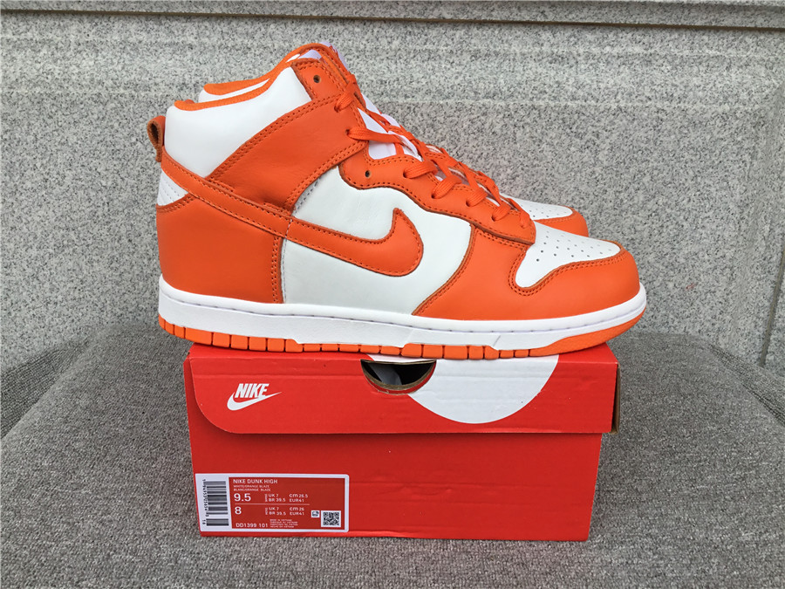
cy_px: 294
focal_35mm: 31
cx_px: 392
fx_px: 703
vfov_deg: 45.4
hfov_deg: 58.4
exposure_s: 1/257
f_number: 2.4
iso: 25
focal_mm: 3.3
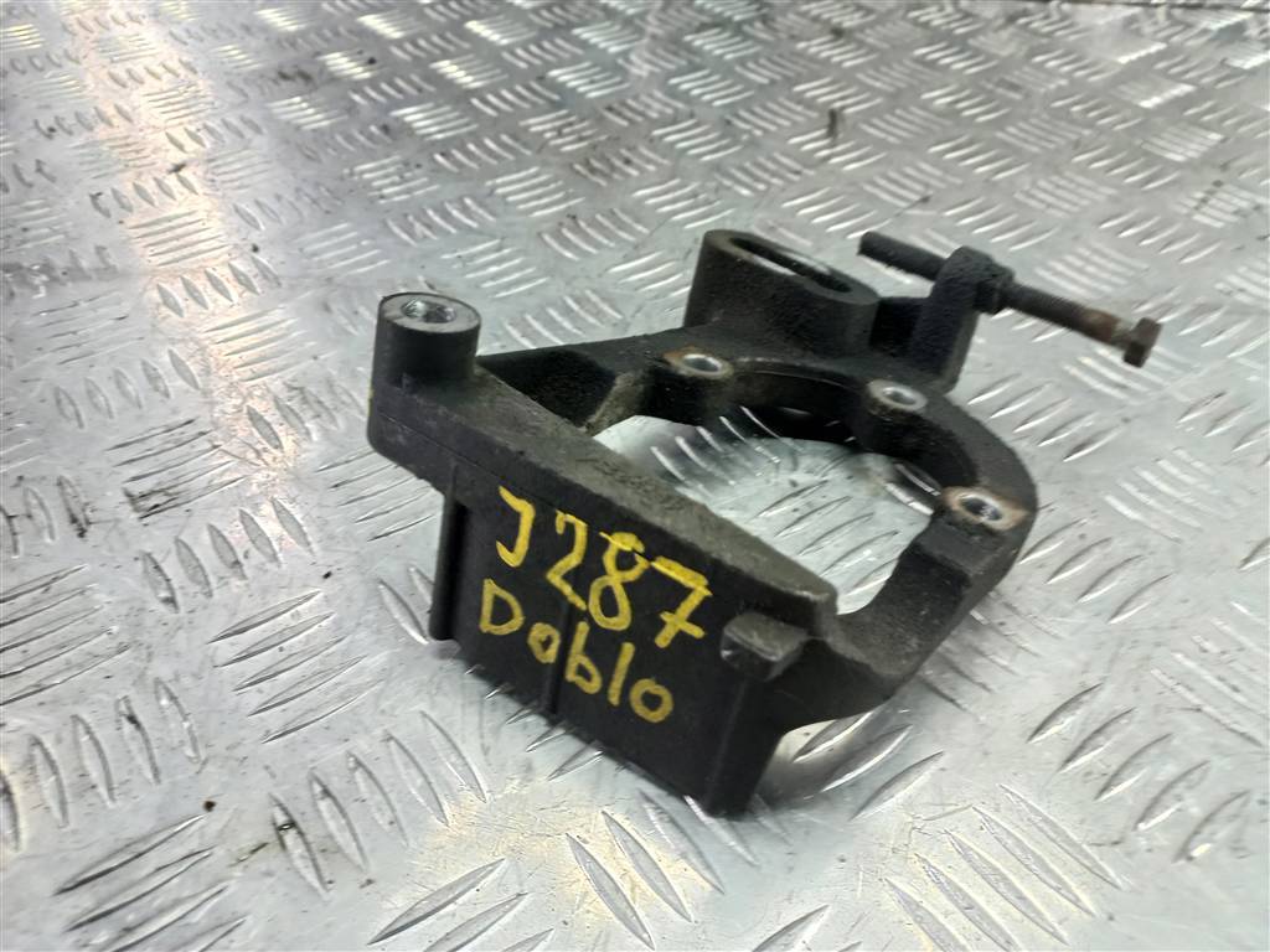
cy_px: 476
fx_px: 917
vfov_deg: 54.9
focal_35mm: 25
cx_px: 635
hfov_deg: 69.4
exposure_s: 1/50
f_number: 1.8
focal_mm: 4.6
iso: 80
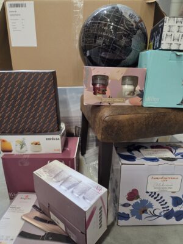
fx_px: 162
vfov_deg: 73.9
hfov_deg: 58.9
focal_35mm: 23
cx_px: 92
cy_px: 122
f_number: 1.8
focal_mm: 5.4
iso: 640
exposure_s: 1/100
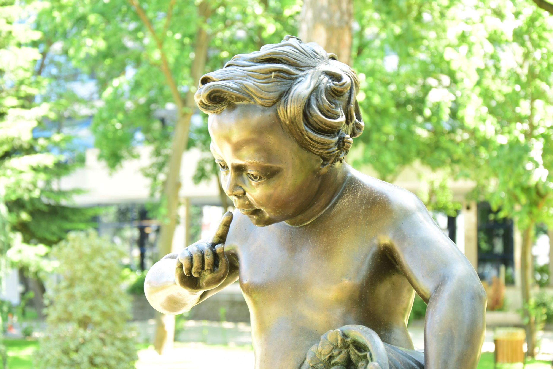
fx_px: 1153
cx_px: 276
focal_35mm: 75
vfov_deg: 18.2
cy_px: 184
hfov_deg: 27.0
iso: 100
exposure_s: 1/13
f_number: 5
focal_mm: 50
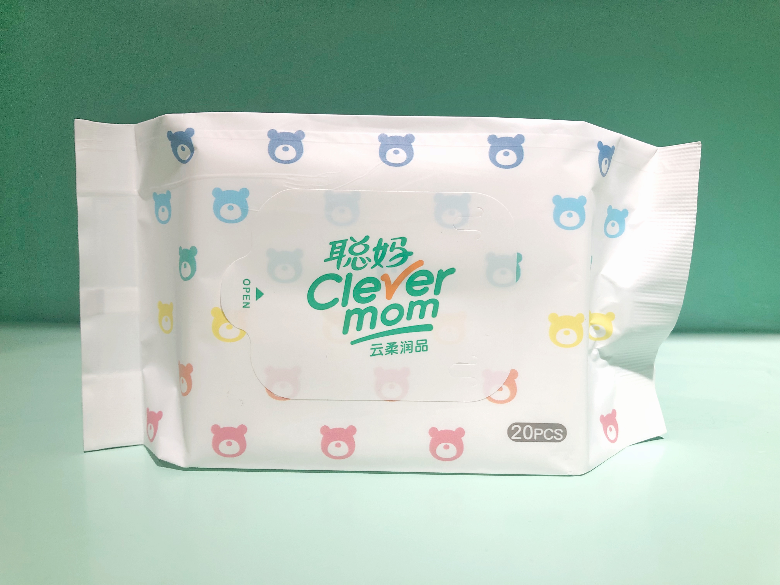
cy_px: 292
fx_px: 631
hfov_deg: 63.4
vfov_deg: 49.7
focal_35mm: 28
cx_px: 390
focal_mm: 3.99
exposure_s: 1/100
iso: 32
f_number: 1.8
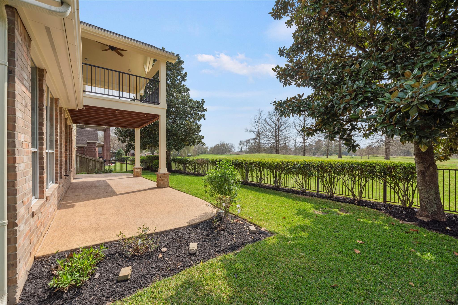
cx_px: 229
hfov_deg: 104.2
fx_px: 178
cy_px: 152
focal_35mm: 14
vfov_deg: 81.2
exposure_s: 1/400
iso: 100
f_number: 8
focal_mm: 14
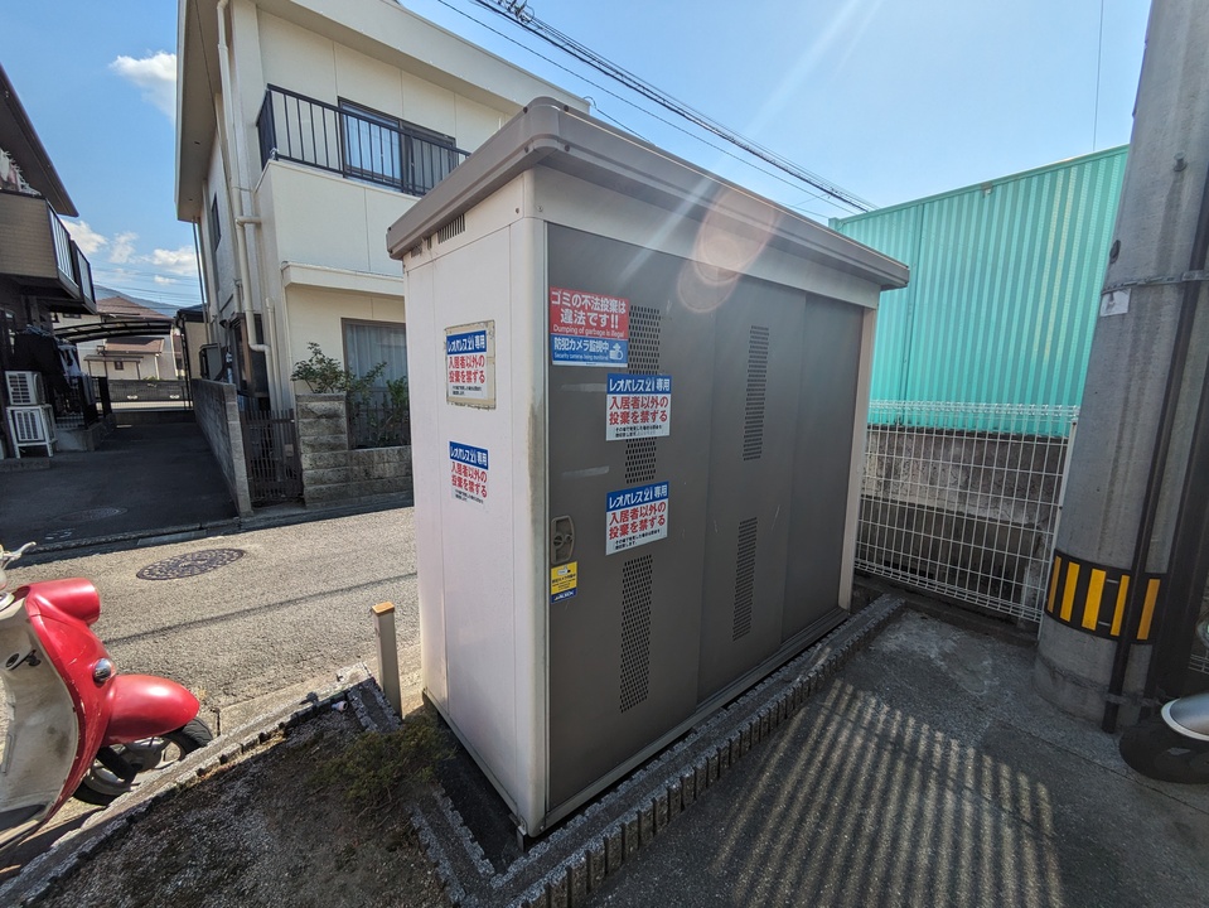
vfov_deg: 85.7
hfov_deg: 102.0
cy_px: 454
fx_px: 489
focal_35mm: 14
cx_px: 604
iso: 48
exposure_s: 1/2188
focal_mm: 1.83
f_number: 2.2
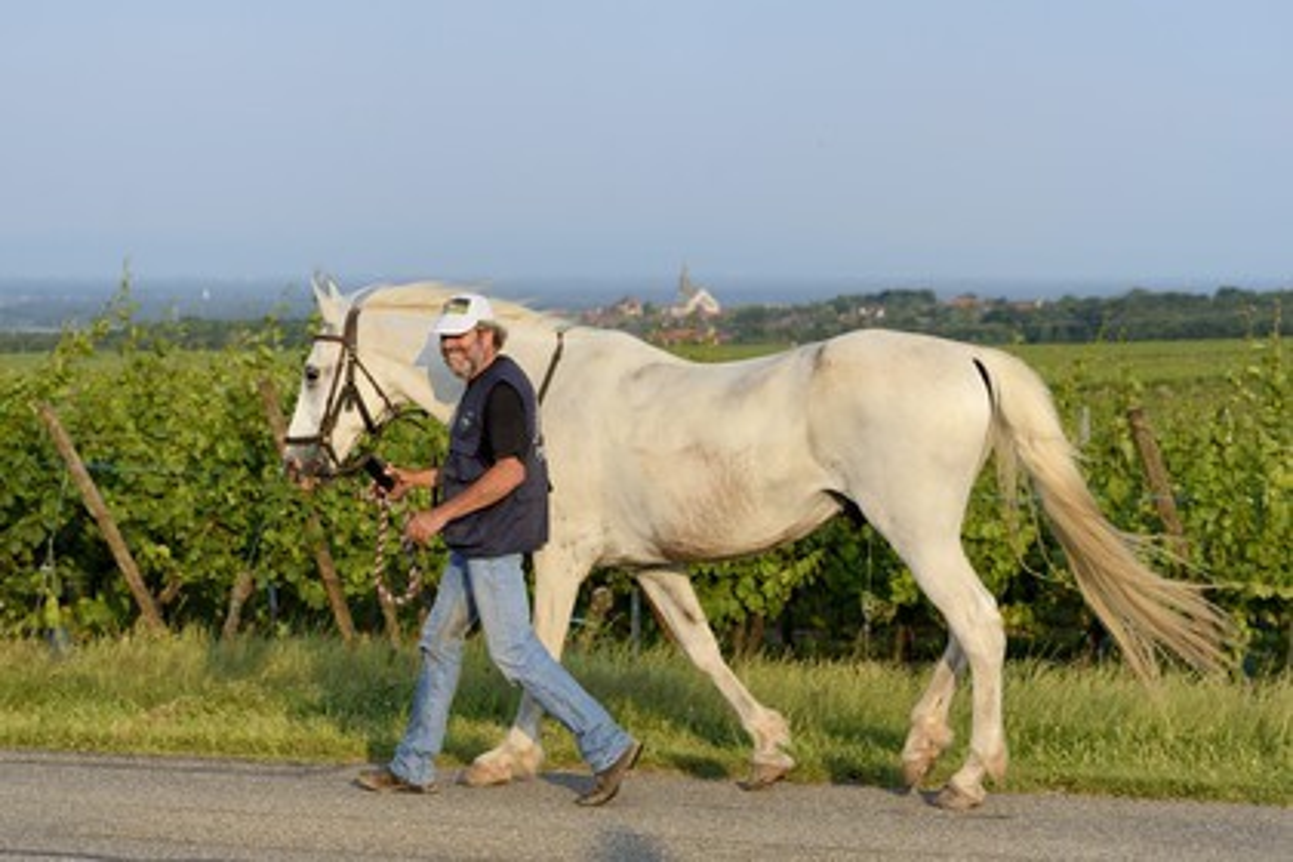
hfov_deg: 22.6
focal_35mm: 90
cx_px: 646
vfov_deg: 15.2
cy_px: 431
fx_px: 3232
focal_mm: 90
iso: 200
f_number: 7.1
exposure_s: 1/500
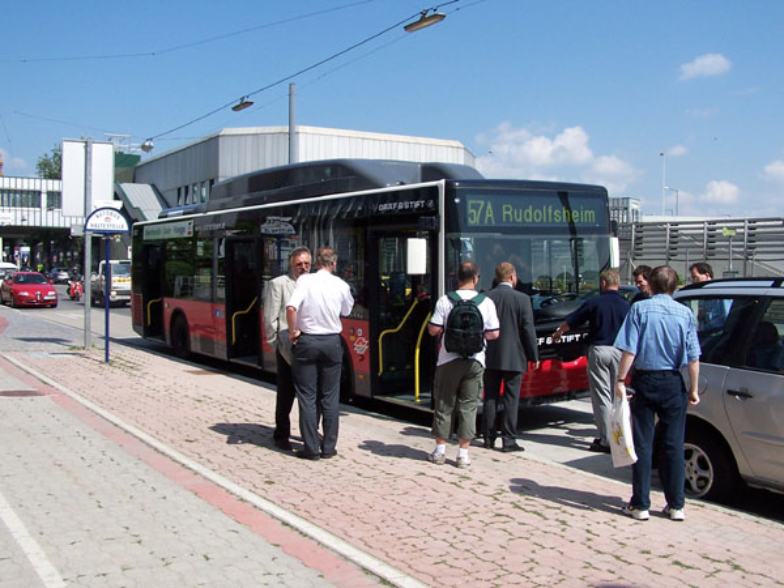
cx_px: 392
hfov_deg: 49.0
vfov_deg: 37.7
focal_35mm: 38
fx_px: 861
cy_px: 294
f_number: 4
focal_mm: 6.3
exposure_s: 1/750
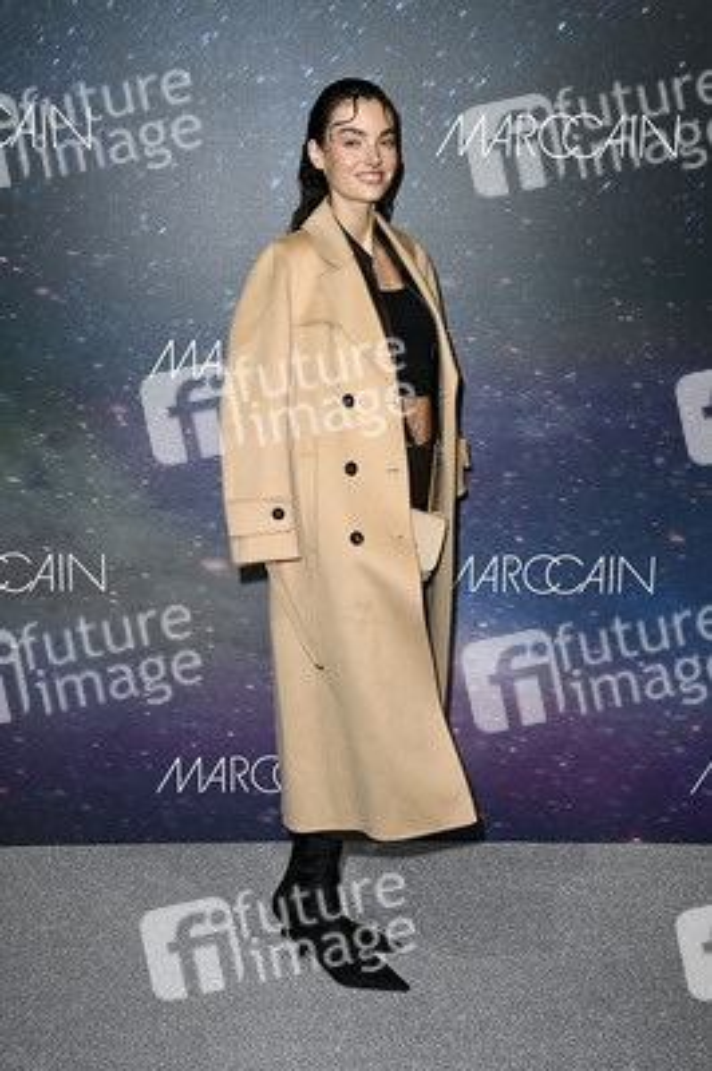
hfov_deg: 30.5
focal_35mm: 44
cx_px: 356
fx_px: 1307
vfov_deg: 44.5
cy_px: 536
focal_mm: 44
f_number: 6.3
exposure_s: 1/250
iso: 500
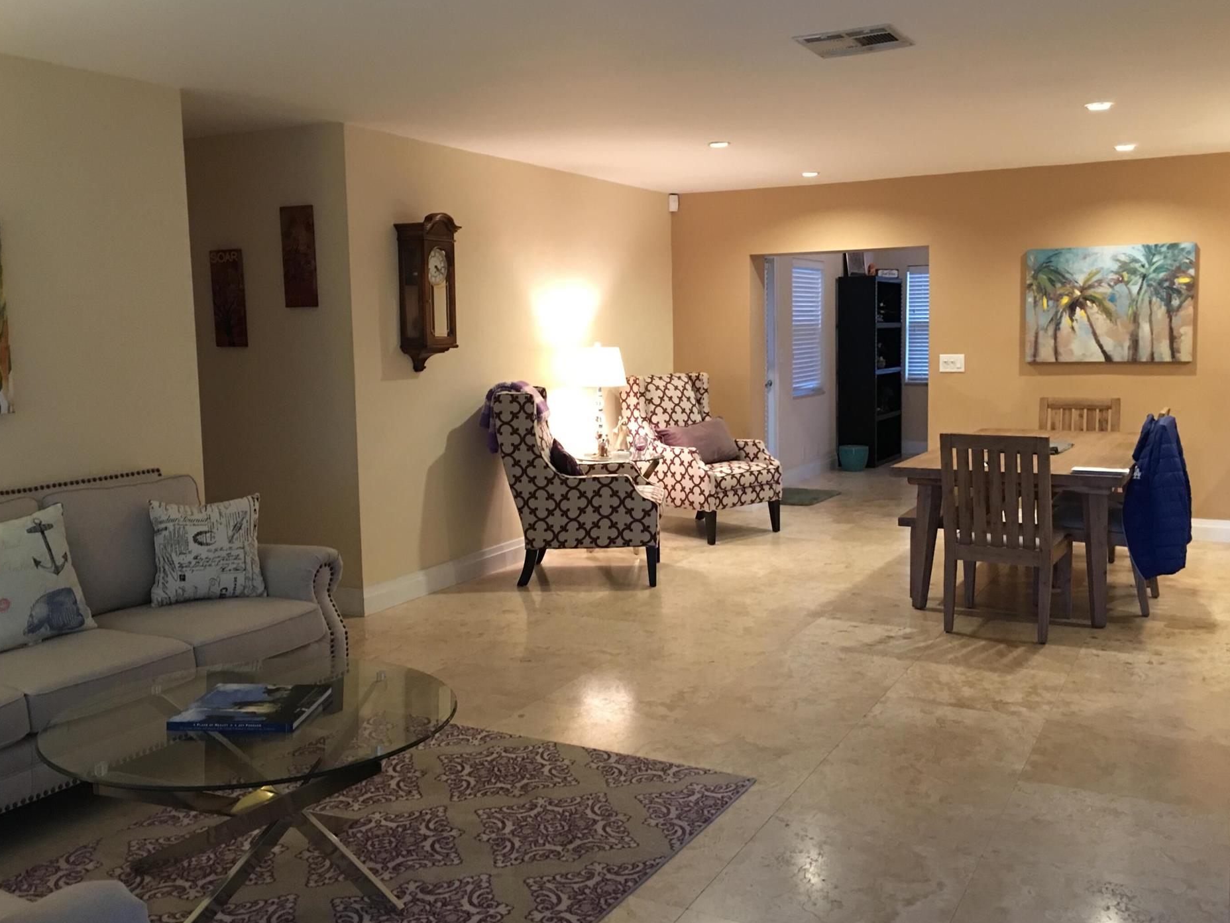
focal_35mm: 32
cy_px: 443
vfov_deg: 44.2
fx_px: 1137
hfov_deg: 56.8
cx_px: 640
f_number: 2.2
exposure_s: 1/10
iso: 100
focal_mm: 4.15
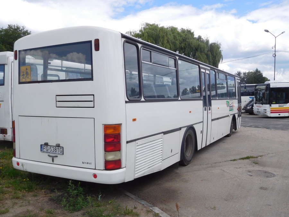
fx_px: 267
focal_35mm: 32
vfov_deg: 44.2
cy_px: 108
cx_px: 144
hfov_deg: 56.8
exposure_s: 1/1000
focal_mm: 5.7
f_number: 3.6
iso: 125
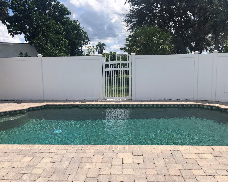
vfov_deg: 48.5
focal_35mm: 30
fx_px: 202
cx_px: 114
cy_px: 93
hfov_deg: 58.8
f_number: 1.8
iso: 25
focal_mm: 4
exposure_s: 1/2825
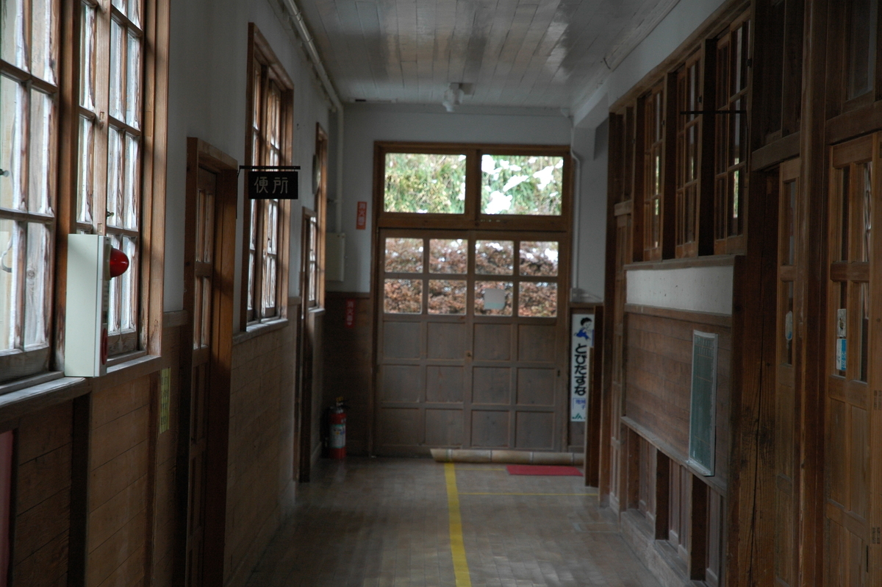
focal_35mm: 105
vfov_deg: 13.0
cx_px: 441
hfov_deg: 19.5
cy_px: 294
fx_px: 2570
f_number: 4.5
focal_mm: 70
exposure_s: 1/60
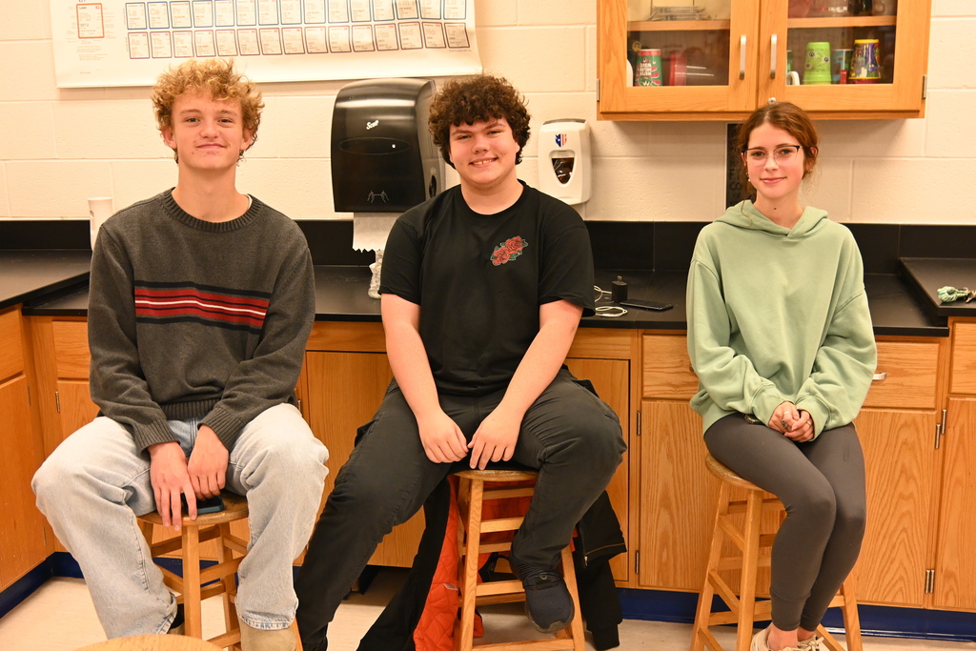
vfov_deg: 31.9
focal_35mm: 42
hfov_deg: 46.4
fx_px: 1139
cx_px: 488
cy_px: 326
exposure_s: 1/125
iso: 2000
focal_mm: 28
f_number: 4
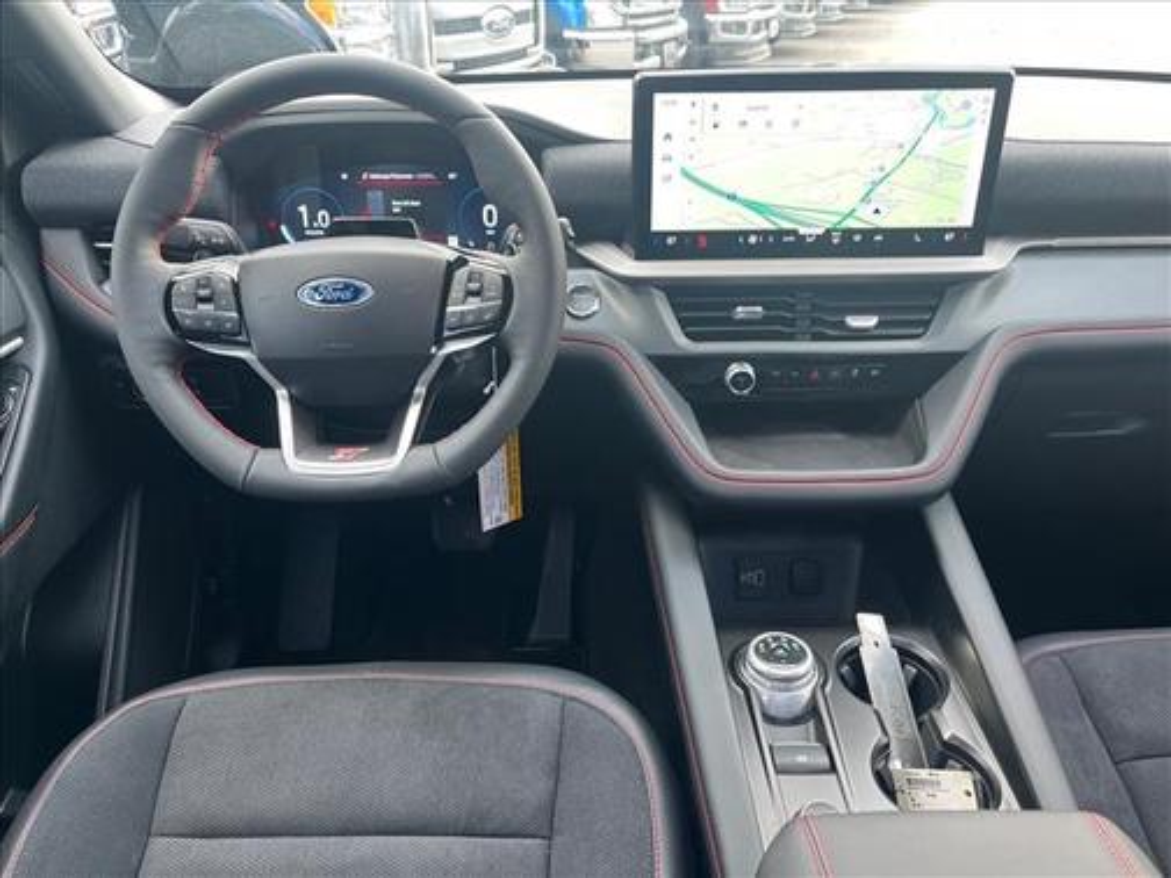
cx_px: 586
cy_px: 439
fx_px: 880
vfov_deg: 53.1
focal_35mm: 26
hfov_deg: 67.3
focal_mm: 5.1
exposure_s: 1/100
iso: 125
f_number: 1.6
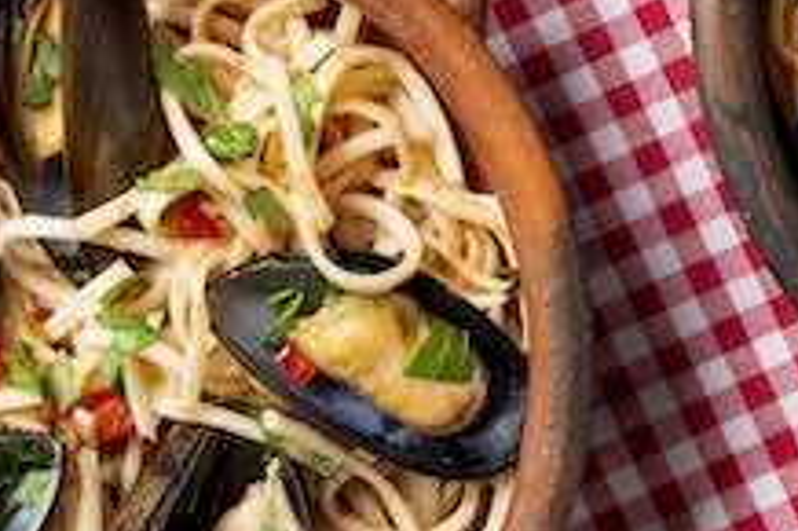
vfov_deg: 8.1
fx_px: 3735
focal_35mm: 169
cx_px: 600
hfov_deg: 12.2
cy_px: 196
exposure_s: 1/160
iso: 250
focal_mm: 35
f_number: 8
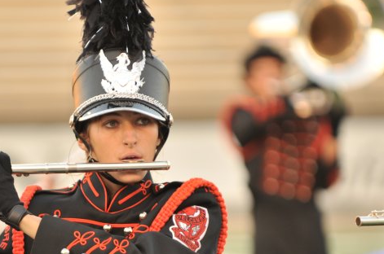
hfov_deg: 4.1
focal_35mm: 510
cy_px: 206
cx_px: 115
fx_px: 5429
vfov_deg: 2.7
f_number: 2.8
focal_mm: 200
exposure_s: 1/320
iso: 200
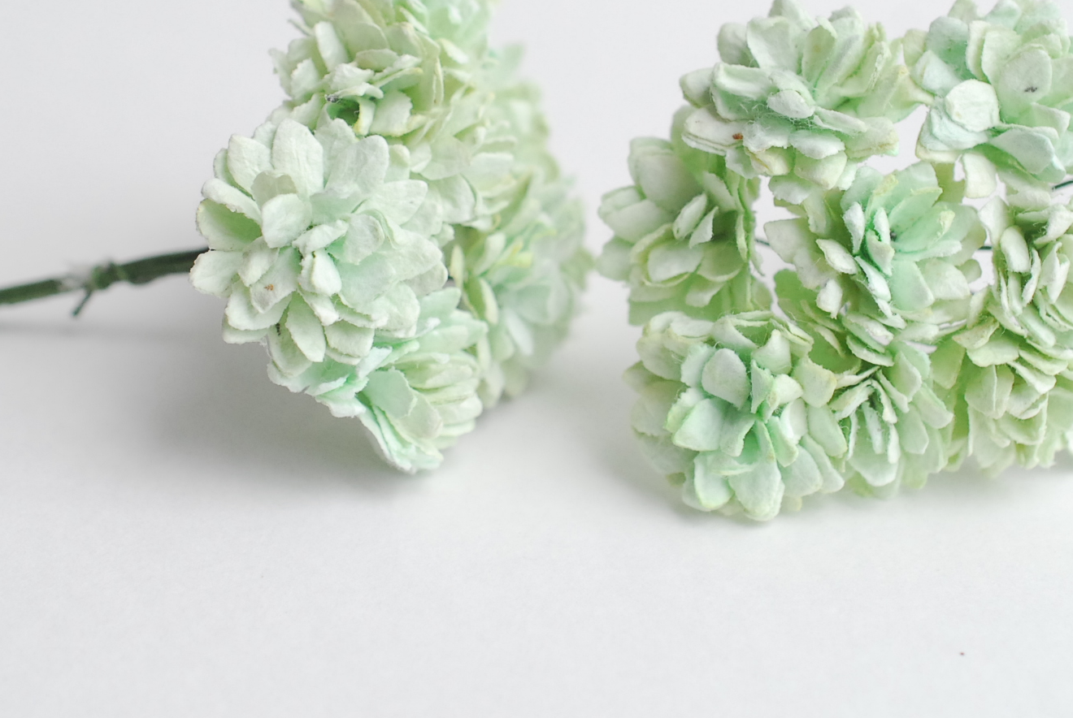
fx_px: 2626
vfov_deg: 15.6
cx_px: 673
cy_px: 253
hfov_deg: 23.0
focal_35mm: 88
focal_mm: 40
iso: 640
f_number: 5.6
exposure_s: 1/160
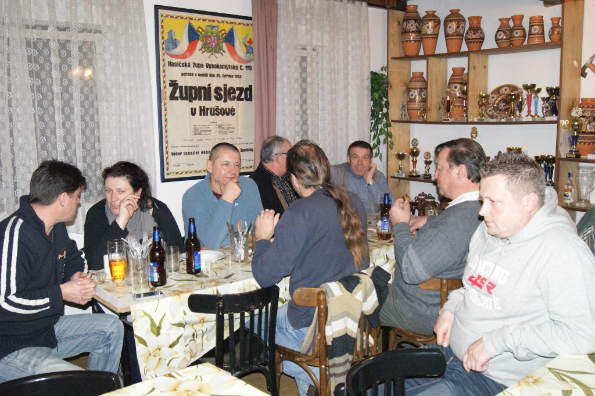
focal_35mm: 33
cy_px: 198
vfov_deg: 39.9
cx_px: 298
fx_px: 545
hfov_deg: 57.3
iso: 1600
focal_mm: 22
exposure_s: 1/60
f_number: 5.6
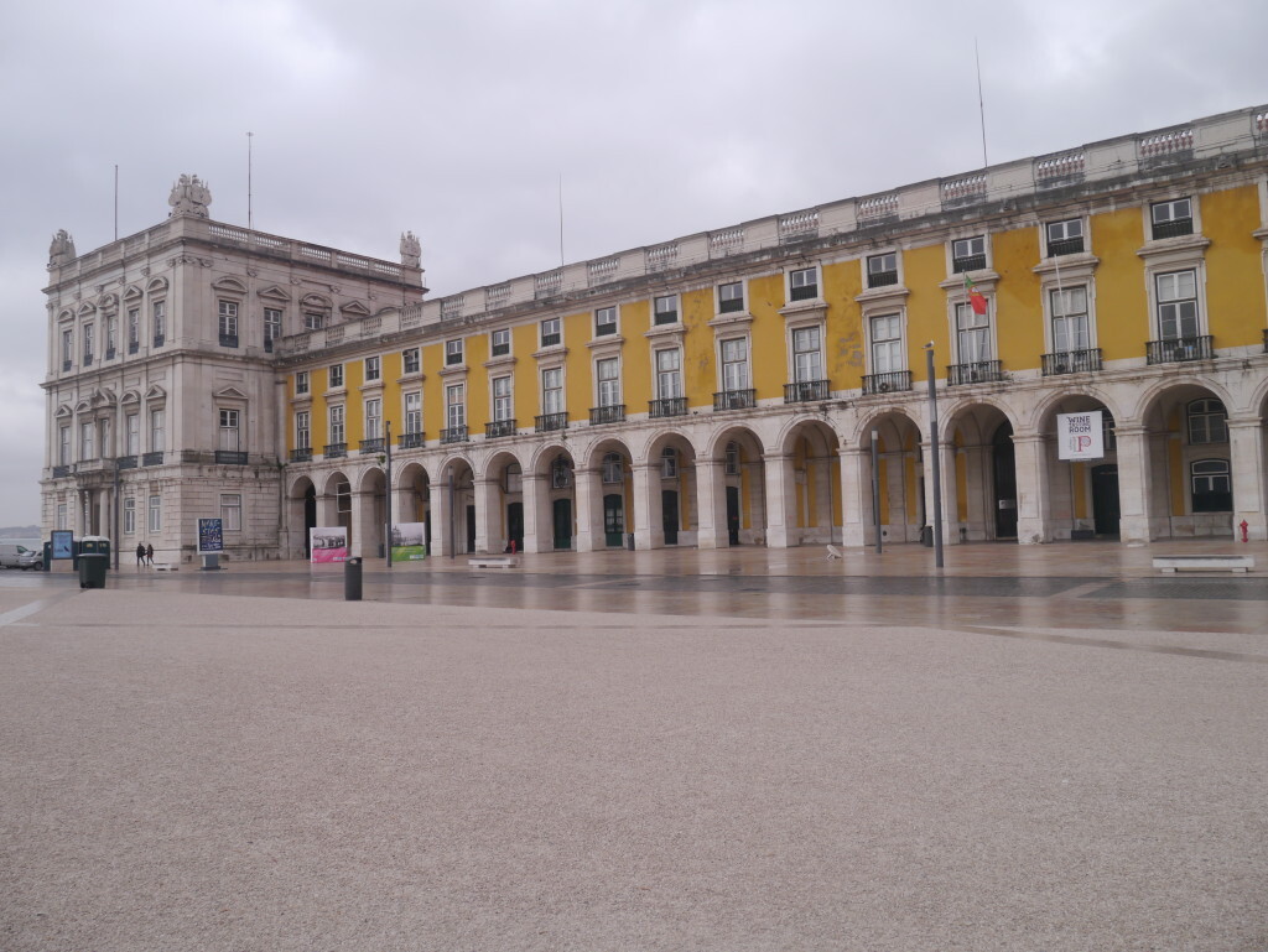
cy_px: 476
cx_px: 634
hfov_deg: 63.4
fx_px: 1026
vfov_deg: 49.8
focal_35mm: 28
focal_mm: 14
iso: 160
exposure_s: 1/160
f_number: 7.1
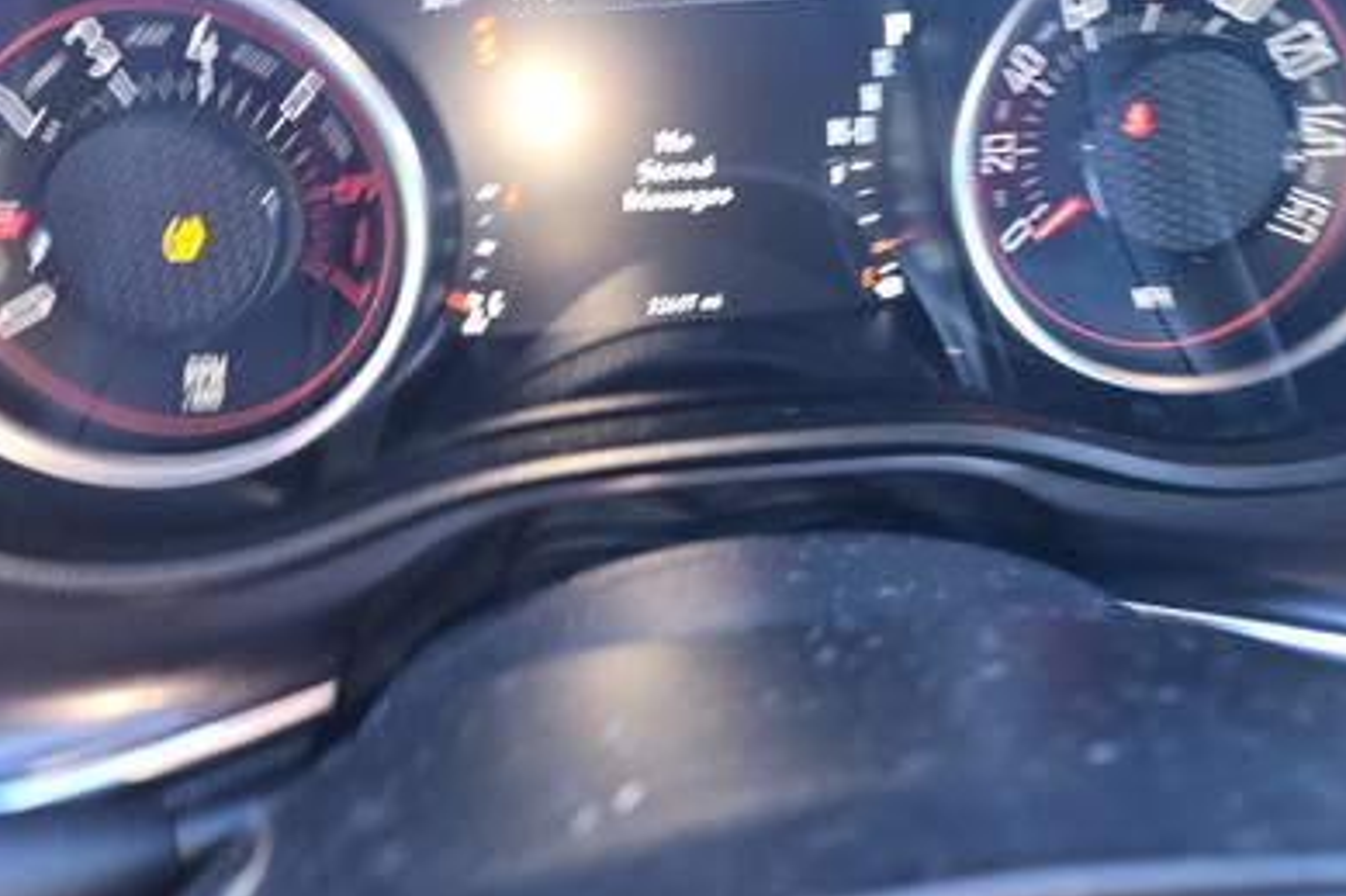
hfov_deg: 60.3
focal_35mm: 31
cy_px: 339
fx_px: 1159
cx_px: 702
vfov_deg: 42.0
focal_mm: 5.4
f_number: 1.8
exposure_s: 1/40
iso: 100
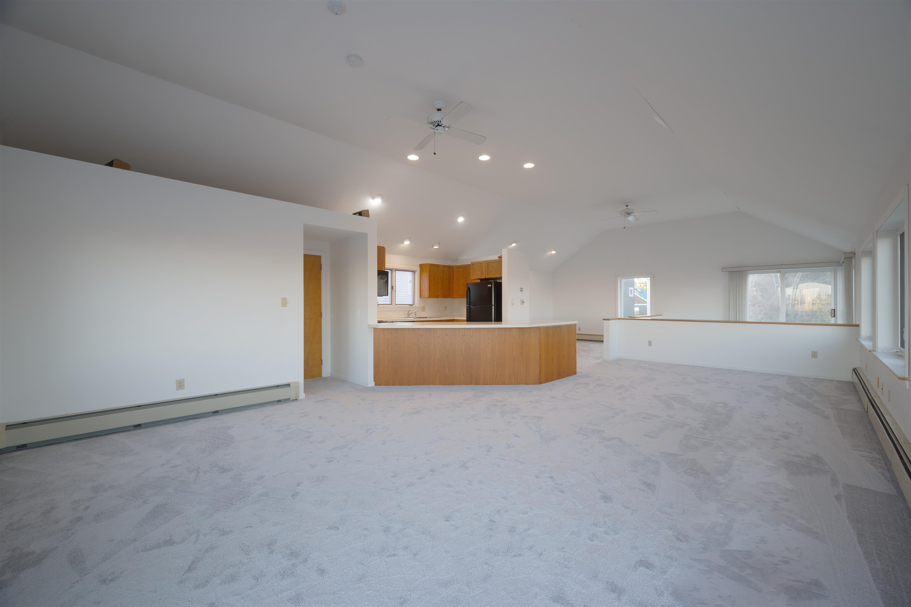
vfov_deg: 79.2
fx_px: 367
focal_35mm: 14
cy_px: 304
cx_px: 456
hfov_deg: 102.3
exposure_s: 1/8
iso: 250
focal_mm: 14.5
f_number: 7.1
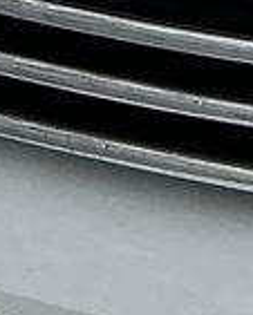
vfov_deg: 7.7
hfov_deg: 5.6
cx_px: 1061
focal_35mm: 232
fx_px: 2169
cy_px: -480
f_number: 1.8
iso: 25
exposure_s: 1/2058
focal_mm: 3
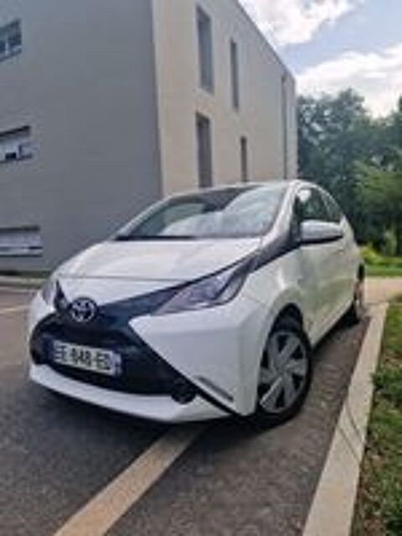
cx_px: 201
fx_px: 356
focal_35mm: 23
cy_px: 268
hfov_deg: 58.9
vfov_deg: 73.9
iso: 50
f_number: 1.8
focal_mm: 5.4
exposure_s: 1/1148
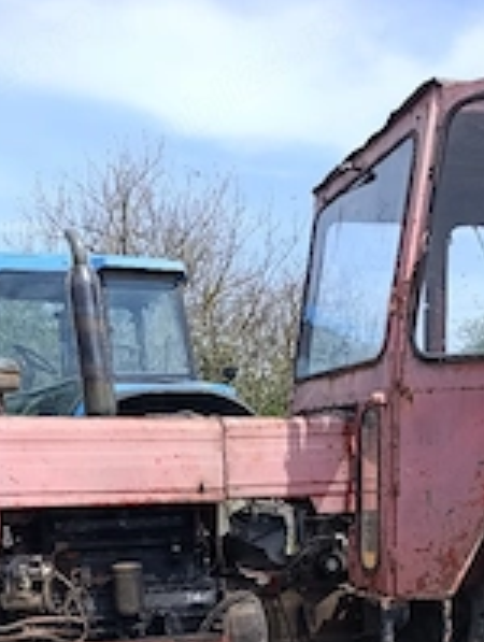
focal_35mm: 46
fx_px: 855
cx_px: 303
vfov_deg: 37.3
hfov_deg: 31.5
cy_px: 626
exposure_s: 1/455
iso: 50
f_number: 1.6
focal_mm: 6.14
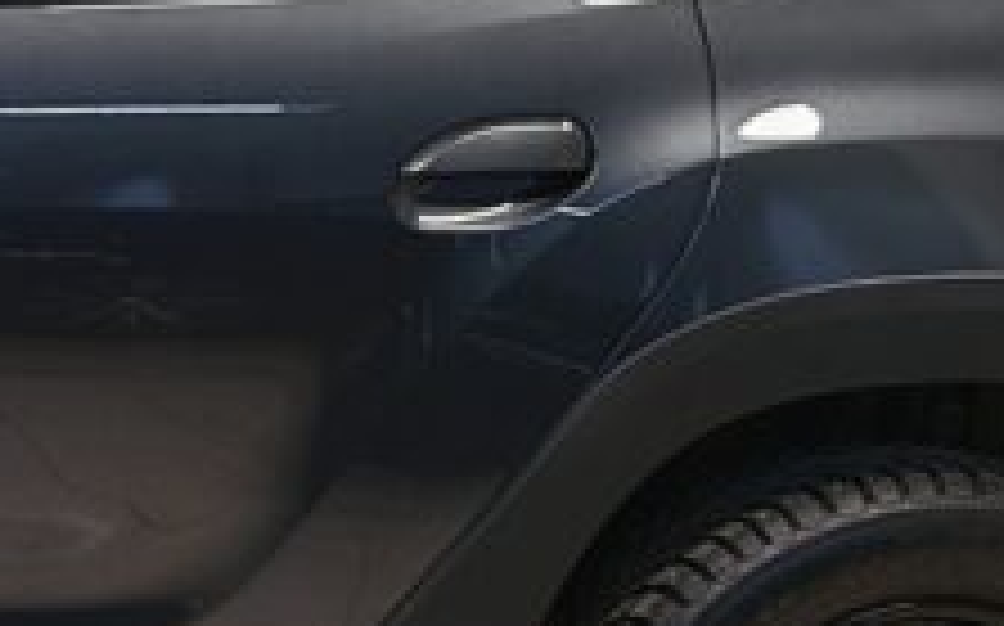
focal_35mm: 112
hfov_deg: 16.9
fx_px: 3062
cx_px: -482
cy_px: 333
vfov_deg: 11.7
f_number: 1.6
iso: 80
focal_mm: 5.4
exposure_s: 1/50
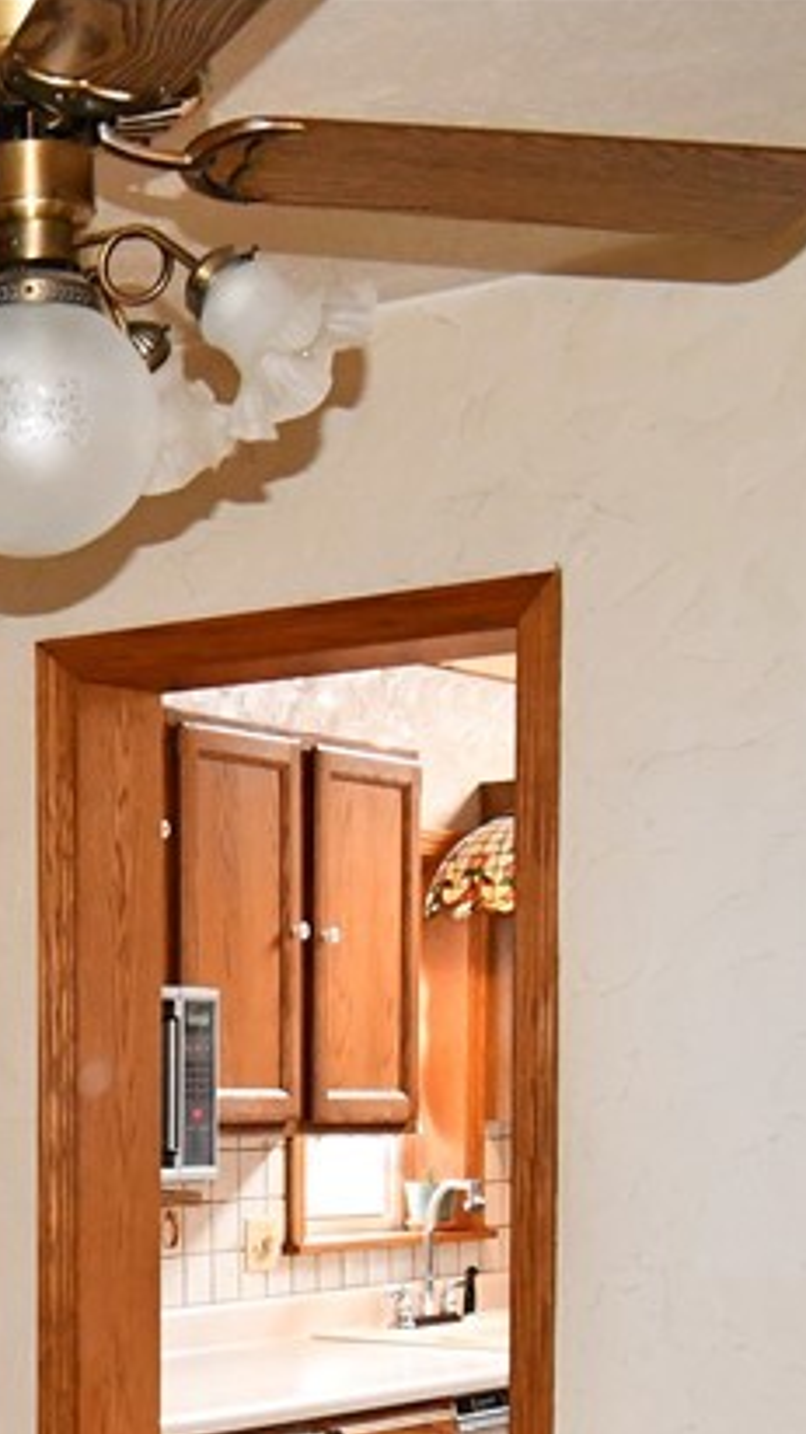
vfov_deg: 24.9
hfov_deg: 13.9
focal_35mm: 83
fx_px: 3155
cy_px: 1256
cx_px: -297
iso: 3200
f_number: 6.3
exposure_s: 1/60
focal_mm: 20
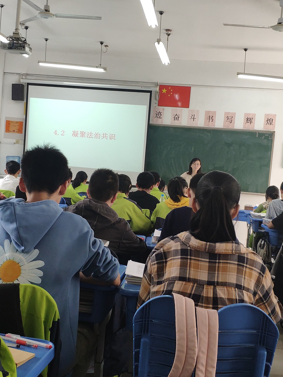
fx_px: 229
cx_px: 142
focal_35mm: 21
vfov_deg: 79.0
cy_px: 188
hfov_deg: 63.4
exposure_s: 1/100
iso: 279
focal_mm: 4.22
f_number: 1.8
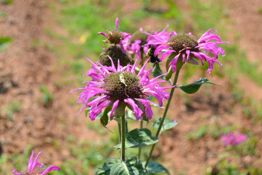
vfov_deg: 23.8
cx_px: 131
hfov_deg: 35.1
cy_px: 88
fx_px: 415
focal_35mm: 57
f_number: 7.1
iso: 100
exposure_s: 1/200
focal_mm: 38
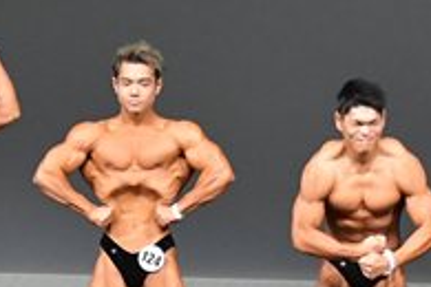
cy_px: 199
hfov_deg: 3.5
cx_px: 207
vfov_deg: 2.3
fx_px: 7123
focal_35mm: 595
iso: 5000
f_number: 5.6
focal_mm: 100
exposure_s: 1/400
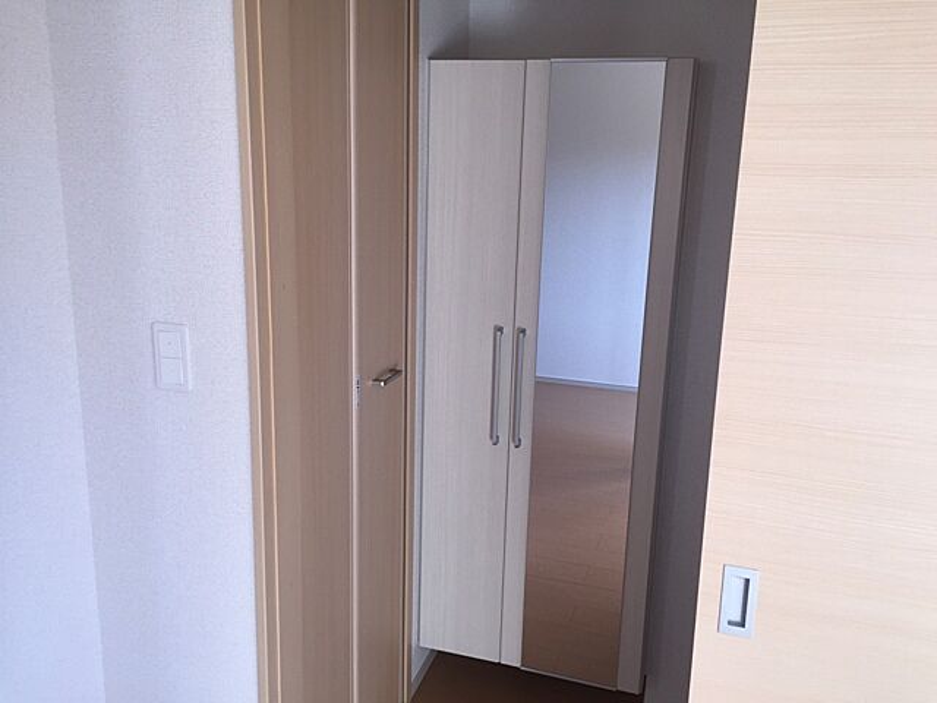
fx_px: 785
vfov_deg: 48.2
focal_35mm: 29
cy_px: 352
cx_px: 468
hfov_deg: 61.7
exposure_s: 1/40
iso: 32
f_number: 2.2
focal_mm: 4.15
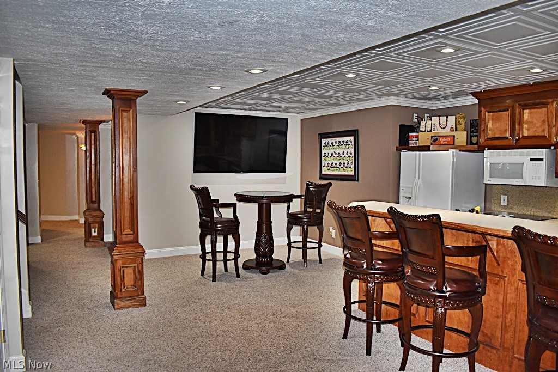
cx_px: 279
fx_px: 419
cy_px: 186
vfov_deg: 47.9
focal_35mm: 27
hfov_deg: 67.4
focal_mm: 18
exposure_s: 1/200
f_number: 4
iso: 800
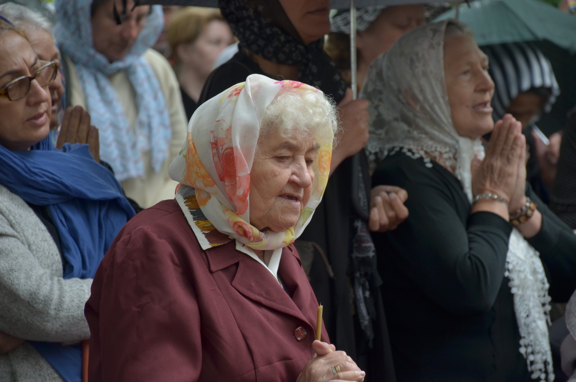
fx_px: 3353
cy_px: 191
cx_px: 288
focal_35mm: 210
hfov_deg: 9.8
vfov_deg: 6.5
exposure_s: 1/100
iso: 400
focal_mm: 140
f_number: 5.6
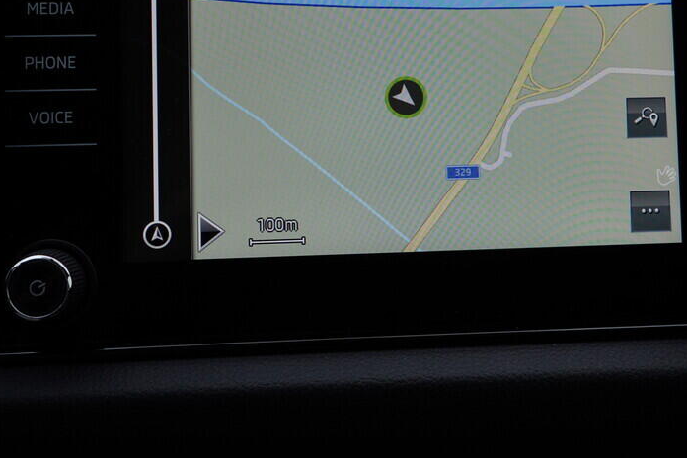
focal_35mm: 53
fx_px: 1011
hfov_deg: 37.2
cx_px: 447
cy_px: 127
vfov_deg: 25.3
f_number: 4.5
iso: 125
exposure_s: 1/100
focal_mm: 24
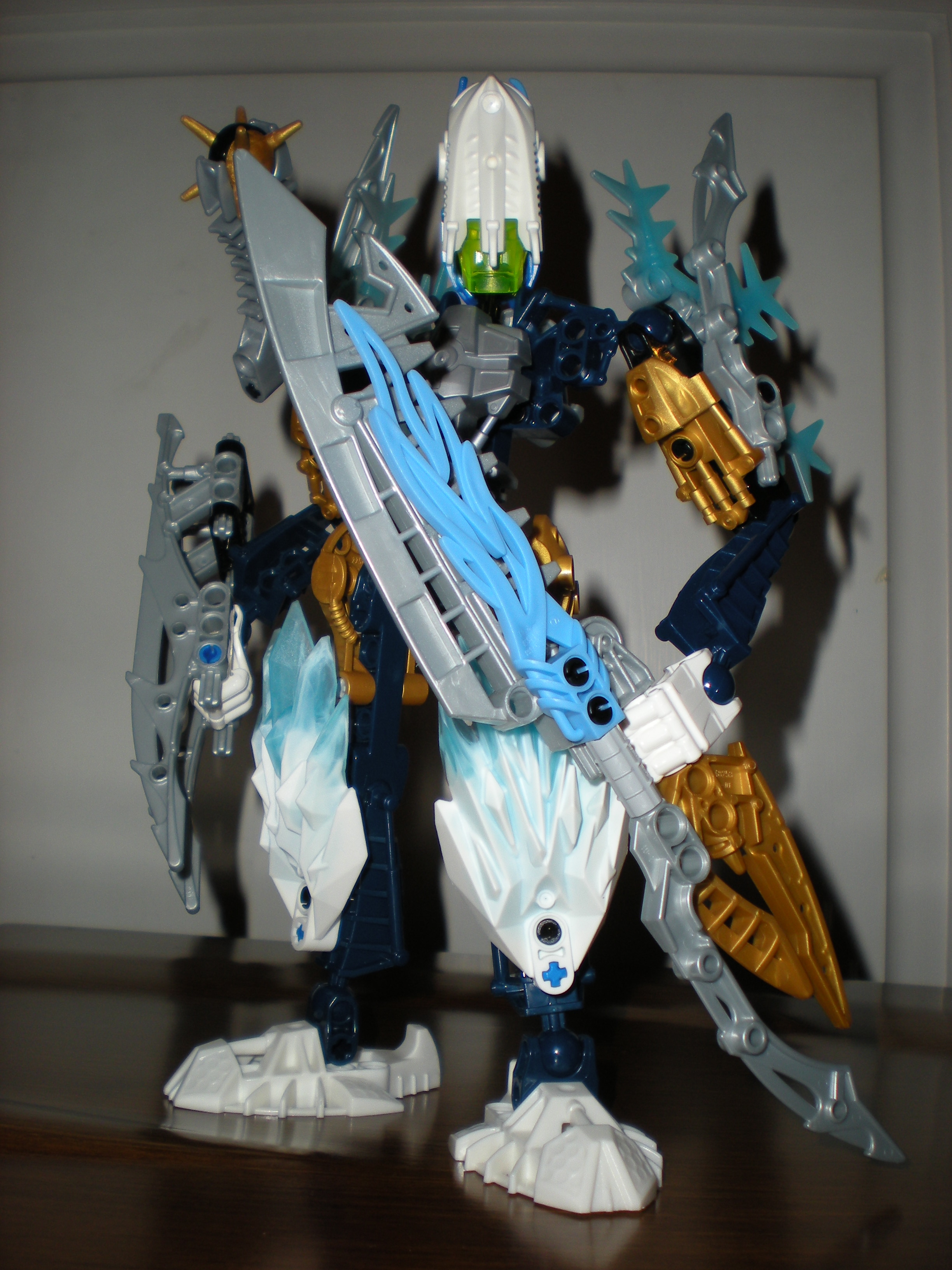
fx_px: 1393
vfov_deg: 49.0
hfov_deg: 37.7
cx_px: 476
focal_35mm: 38
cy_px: 635
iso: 64
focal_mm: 6.3
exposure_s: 1/60
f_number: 3.1
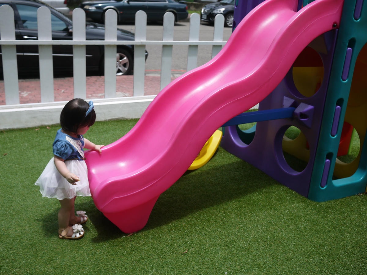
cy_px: 138
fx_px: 424
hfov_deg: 46.8
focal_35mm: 40
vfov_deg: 36.0
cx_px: 184
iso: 160
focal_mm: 20
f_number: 2.8
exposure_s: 1/2500
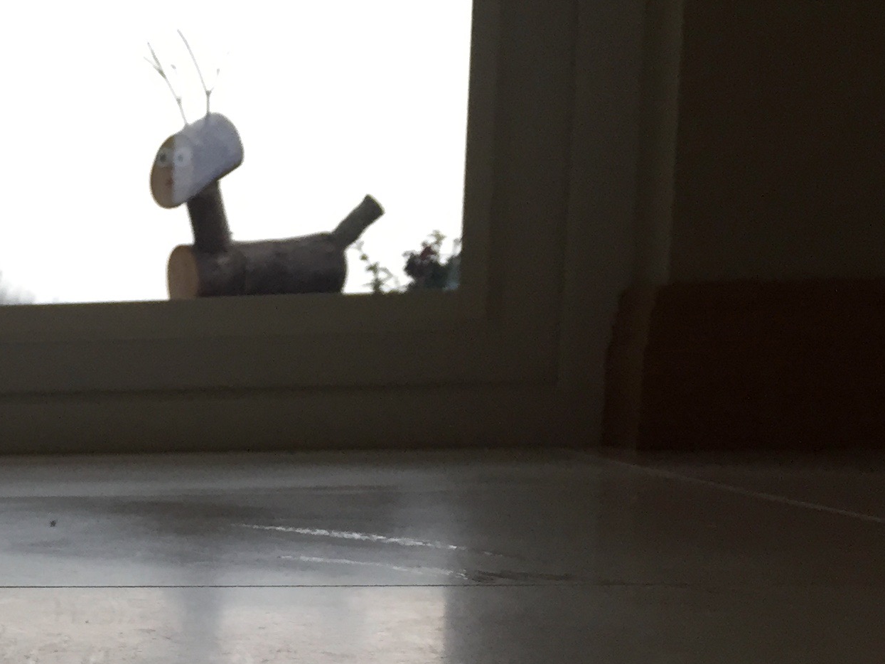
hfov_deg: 23.2
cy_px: 756
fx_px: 1943
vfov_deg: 18.5
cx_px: -210
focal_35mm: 76
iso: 50
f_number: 2.2
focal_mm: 4.15
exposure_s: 1/33
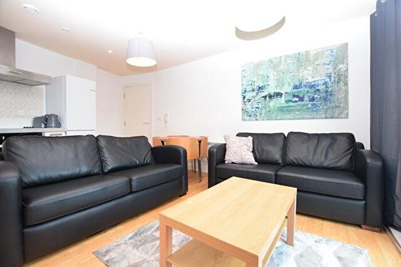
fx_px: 167
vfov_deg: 77.3
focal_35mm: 15
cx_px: 200
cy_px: 134
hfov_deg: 100.4
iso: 800
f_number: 5
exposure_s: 1/100
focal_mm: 10
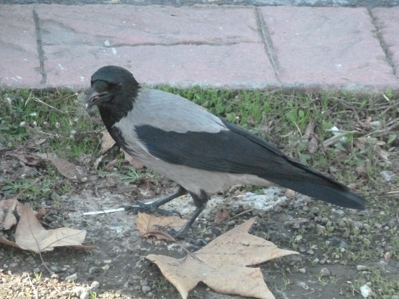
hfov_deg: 7.0
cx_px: 200
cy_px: 150
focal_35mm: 285
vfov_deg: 5.2
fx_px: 3285
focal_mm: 51
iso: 1600
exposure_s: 1/500
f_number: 5.7
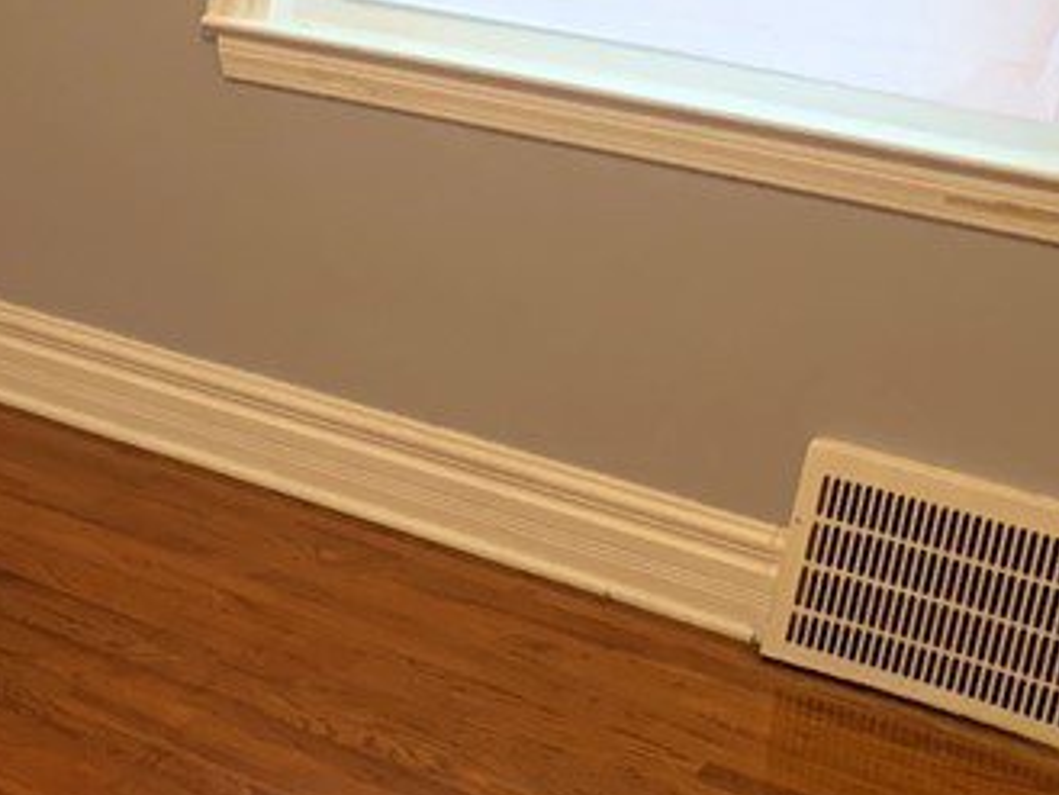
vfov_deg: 18.2
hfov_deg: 21.9
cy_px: 251
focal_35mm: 81
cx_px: -277
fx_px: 2479
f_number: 1.8
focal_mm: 4.25
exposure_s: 1/40
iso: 320
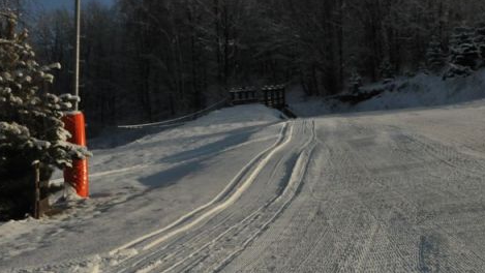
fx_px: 965
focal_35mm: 75
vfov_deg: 15.8
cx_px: 374
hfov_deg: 27.8
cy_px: 4
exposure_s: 1/4000
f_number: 9
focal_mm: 28
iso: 1000
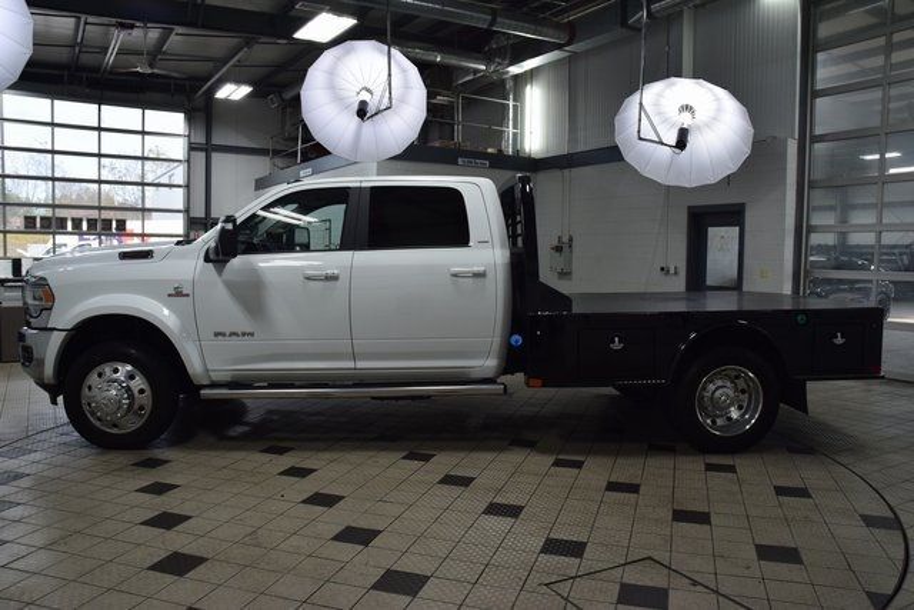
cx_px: 457
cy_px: 305
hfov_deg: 67.4
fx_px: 686
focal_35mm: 27
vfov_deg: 48.0
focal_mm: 18
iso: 720
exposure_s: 1/60
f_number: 8
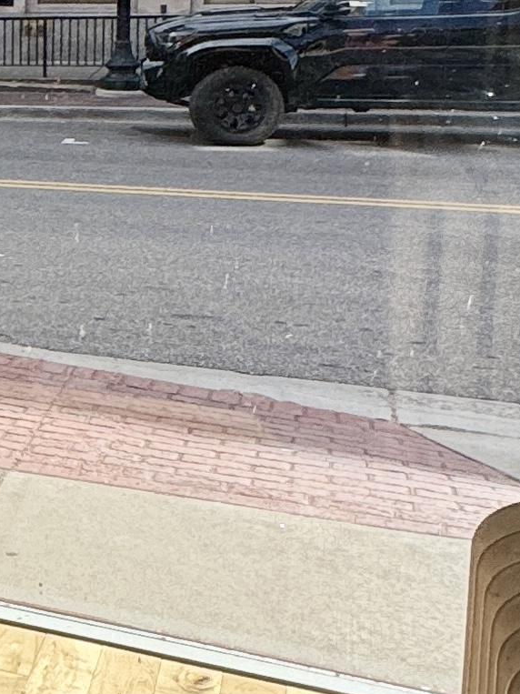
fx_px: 1483
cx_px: -623
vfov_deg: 25.8
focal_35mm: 74
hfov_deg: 14.8
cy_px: 116
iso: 40
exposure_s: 1/1370
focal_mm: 2.22
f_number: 2.2
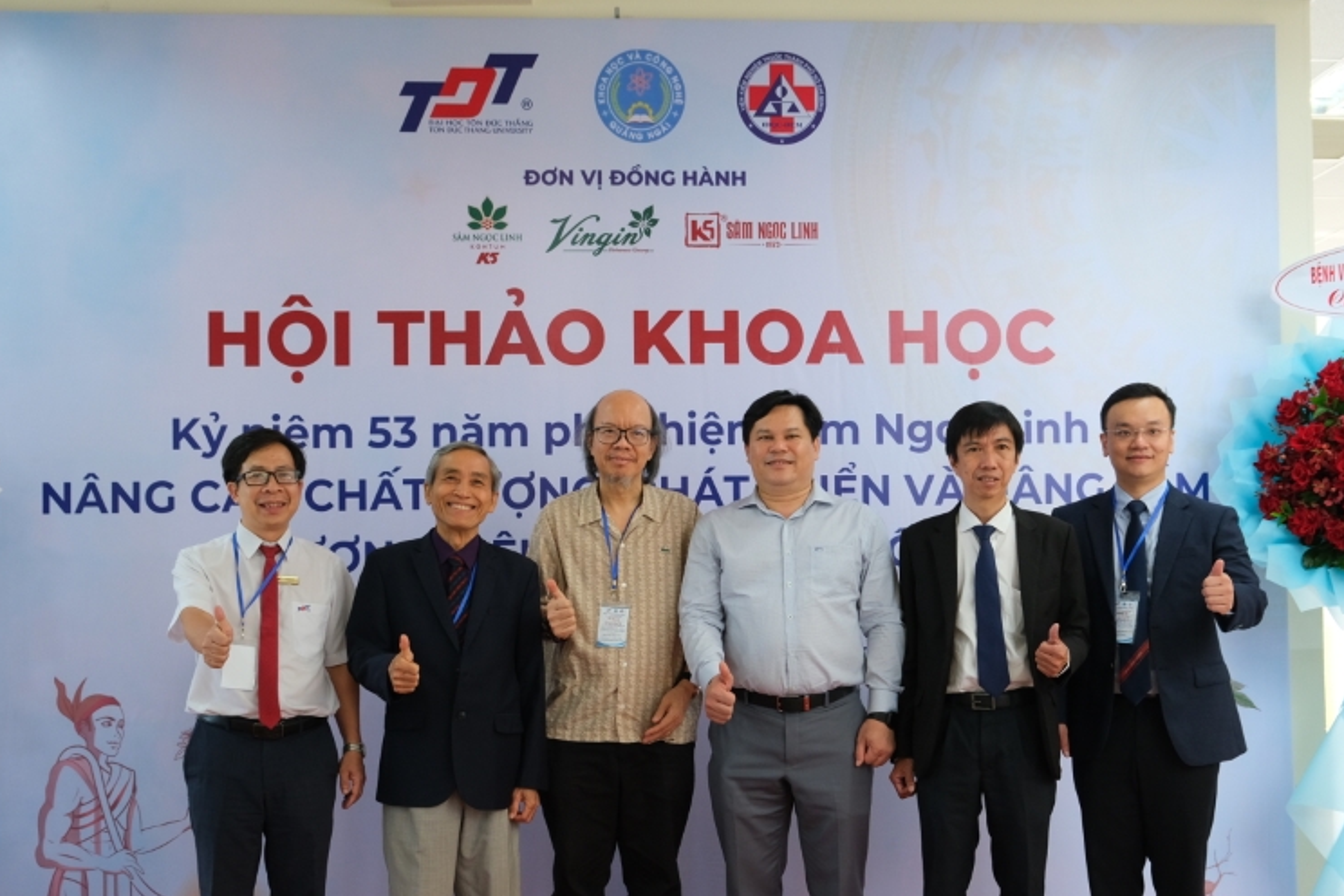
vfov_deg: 31.0
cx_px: 674
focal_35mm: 43
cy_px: 577
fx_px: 1605
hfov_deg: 45.4
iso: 1250
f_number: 4
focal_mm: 21.4
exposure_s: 1/100
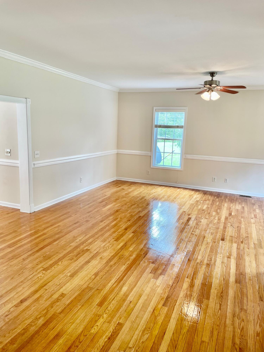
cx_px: 132
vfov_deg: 67.3
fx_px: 264
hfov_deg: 53.1
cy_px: 176
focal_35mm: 26
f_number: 1.6
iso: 100
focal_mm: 4.2
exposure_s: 1/120
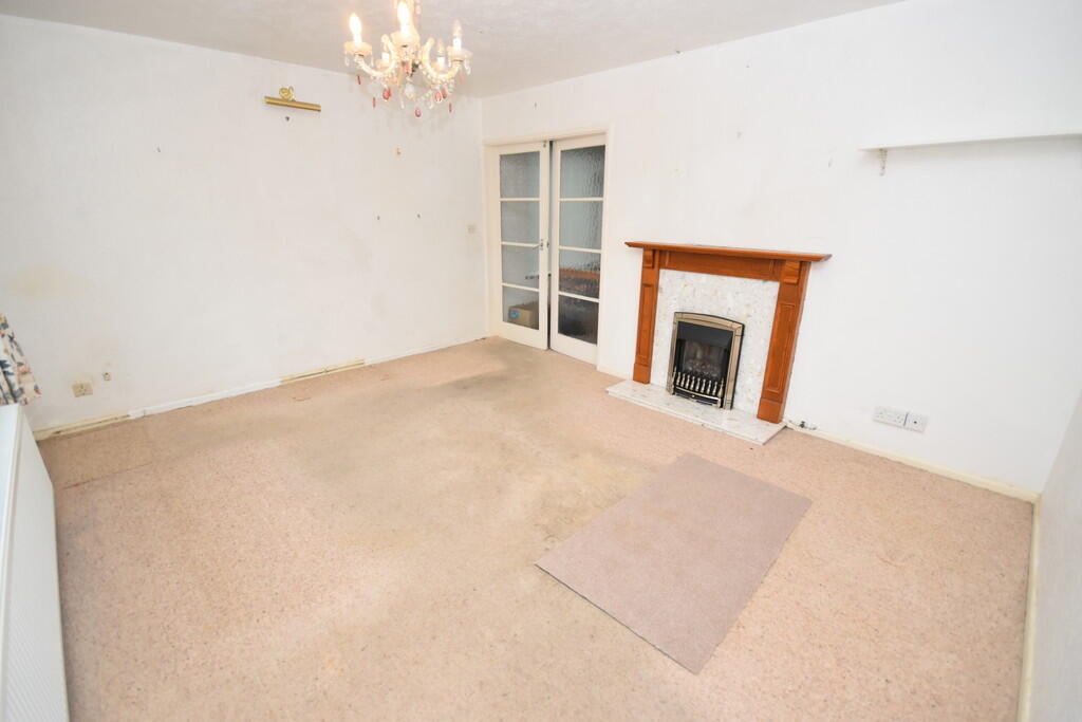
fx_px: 451
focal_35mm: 15
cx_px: 541
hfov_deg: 100.4
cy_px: 361
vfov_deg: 77.3
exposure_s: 1/125
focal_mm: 10
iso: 800
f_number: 4
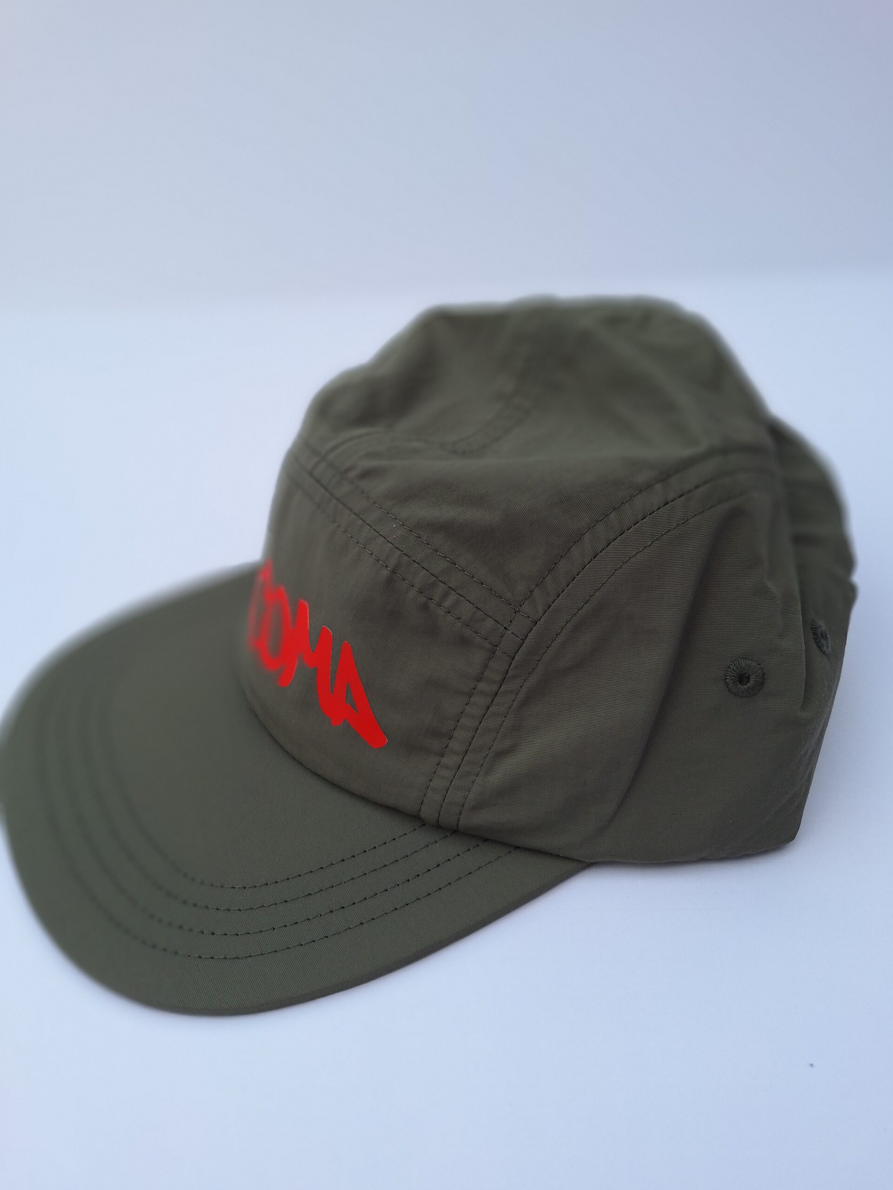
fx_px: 791
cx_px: 446
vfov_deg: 73.9
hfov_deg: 58.9
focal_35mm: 23
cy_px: 595
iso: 40
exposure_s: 1/357
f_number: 1.8
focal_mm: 5.54
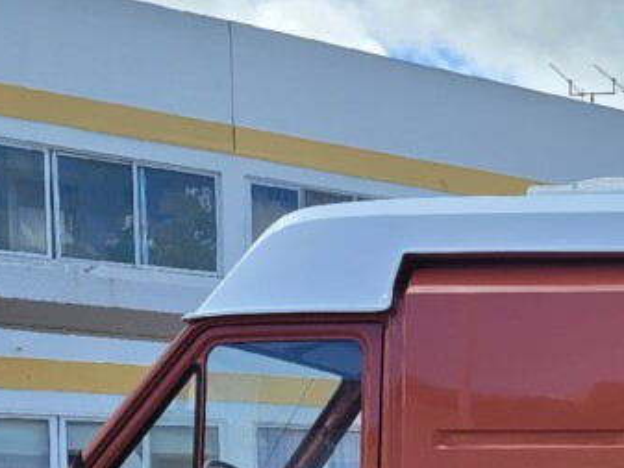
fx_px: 1334
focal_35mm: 74
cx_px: 744
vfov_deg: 18.7
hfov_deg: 24.0
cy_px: 575
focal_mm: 5.4
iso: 40
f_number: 1.8
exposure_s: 1/1350
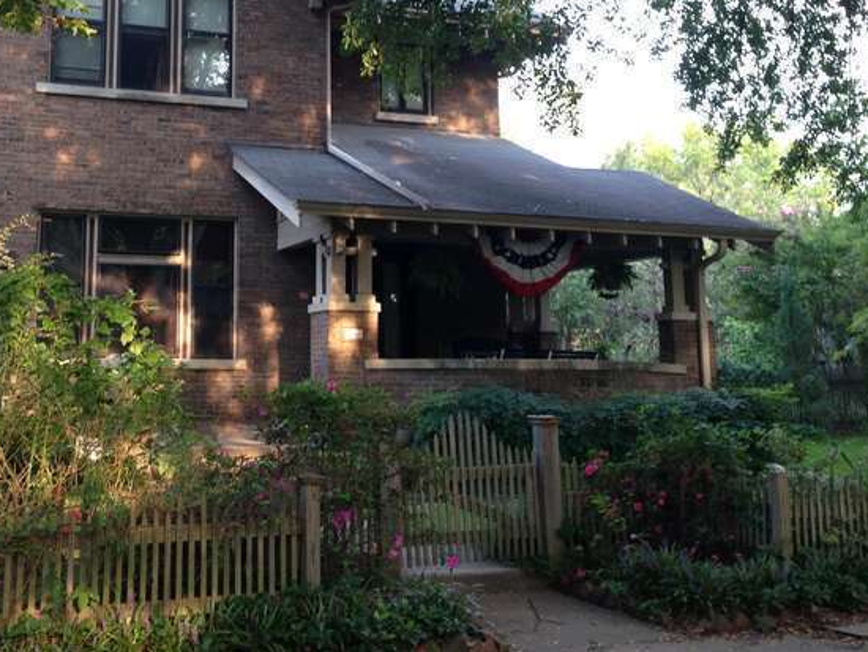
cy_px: 183
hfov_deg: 39.1
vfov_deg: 29.9
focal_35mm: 48
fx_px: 1204
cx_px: 282
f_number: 2.4
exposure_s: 1/60
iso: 64
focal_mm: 4.13
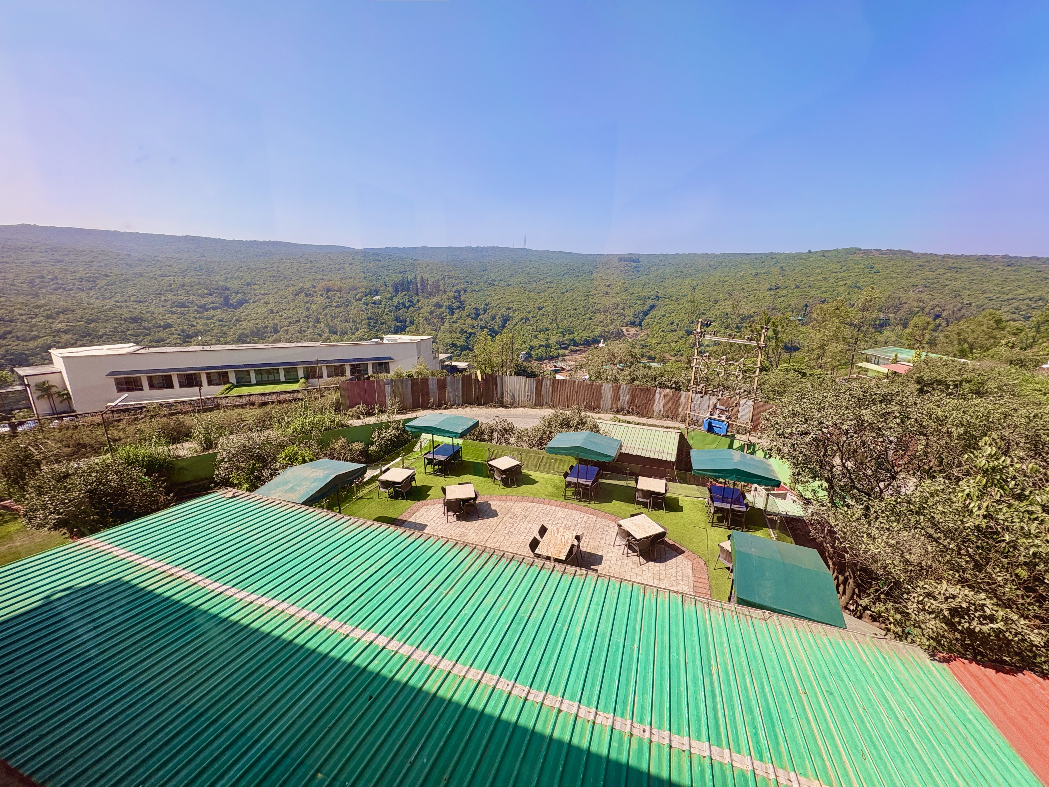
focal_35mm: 14
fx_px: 424
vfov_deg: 85.7
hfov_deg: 102.1
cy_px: 394
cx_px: 524
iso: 40
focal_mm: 2.22
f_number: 2.2
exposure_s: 1/383
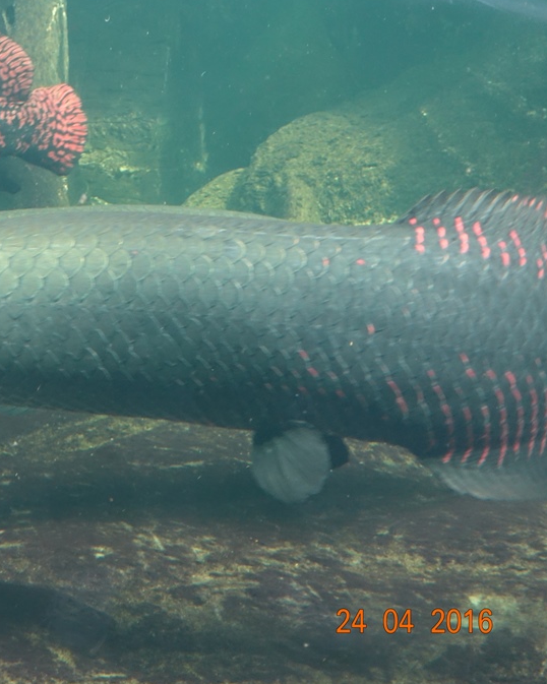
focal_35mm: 70
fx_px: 1417
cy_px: 344
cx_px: 40
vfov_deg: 27.1
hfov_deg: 21.3
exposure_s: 1/30
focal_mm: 17.9
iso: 800
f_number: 2.8
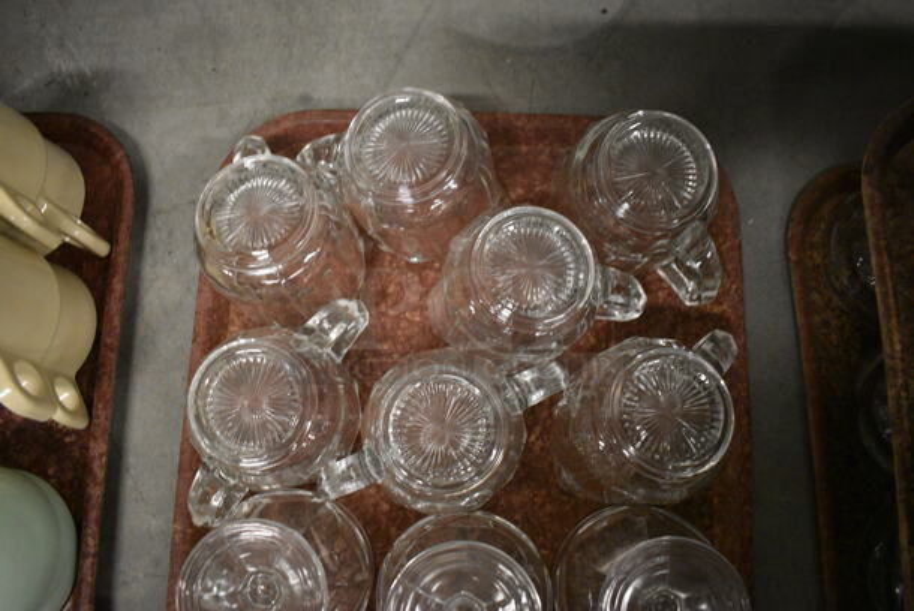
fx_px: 686
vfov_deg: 48.0
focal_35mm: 27
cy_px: 306
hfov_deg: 67.3
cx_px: 457
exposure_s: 1/125
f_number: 3.5
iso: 4000
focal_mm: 18
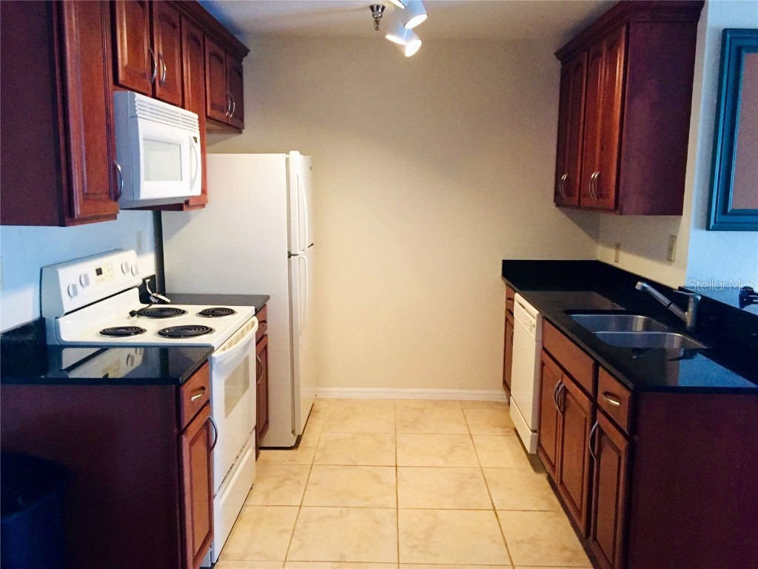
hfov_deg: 61.7
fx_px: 635
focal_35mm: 29
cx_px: 379
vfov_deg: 48.2
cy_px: 284
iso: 250
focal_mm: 4.15
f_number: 2.2
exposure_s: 1/15
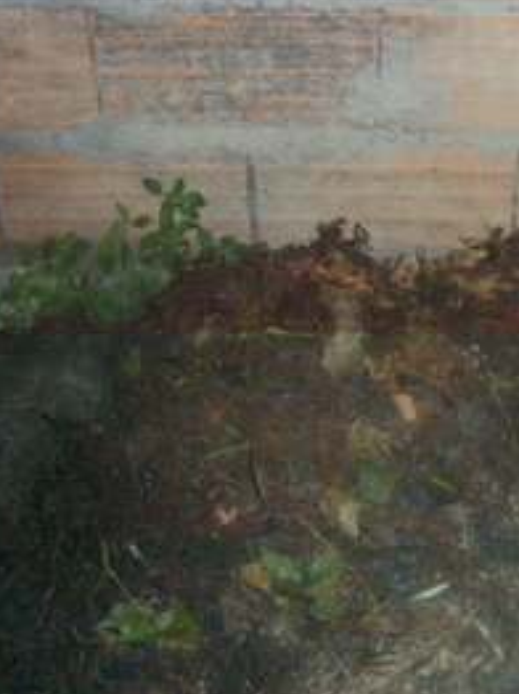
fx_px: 1101
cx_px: 500
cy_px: 307
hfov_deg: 25.4
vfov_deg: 34.9
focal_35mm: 55
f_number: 3.5
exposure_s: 1/50
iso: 400
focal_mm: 6.3
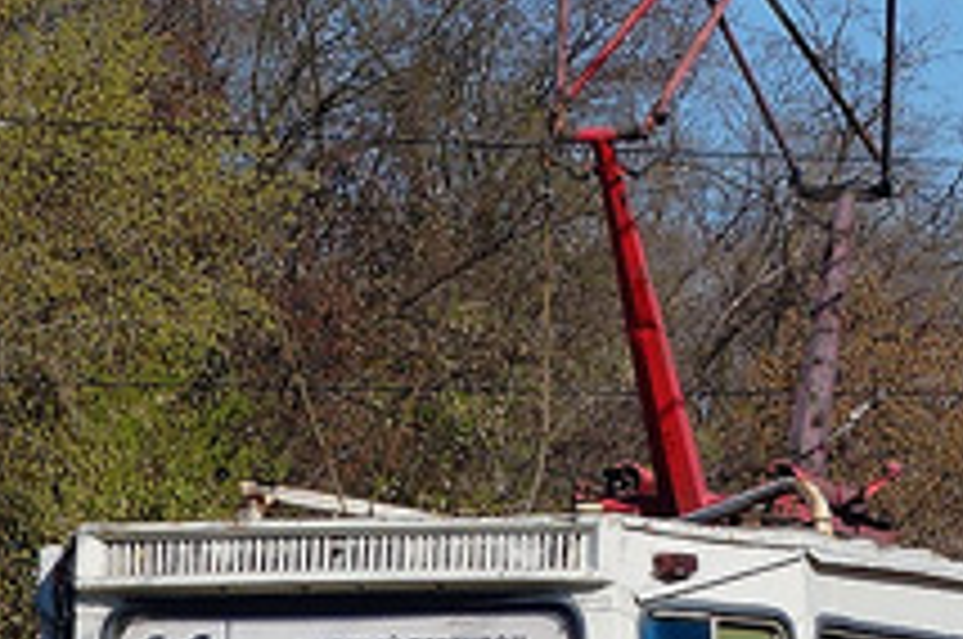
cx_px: 580
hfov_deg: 7.3
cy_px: 464
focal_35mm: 281
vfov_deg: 4.9
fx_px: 7505
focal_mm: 18.45
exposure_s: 1/500
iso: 125
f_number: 8
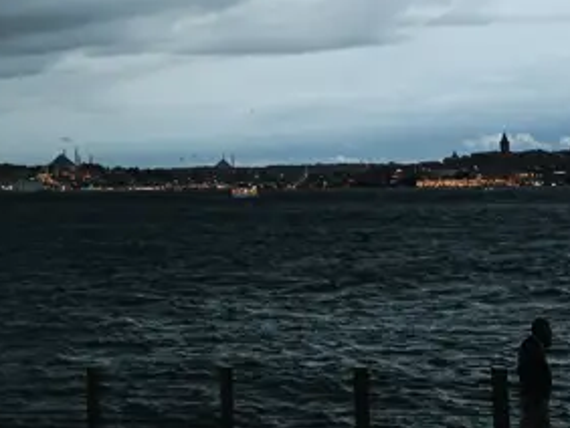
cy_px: 73
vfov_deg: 19.2
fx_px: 1253
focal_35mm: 76
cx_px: -28
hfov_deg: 24.2
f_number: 8
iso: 800
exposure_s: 1/40
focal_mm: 24
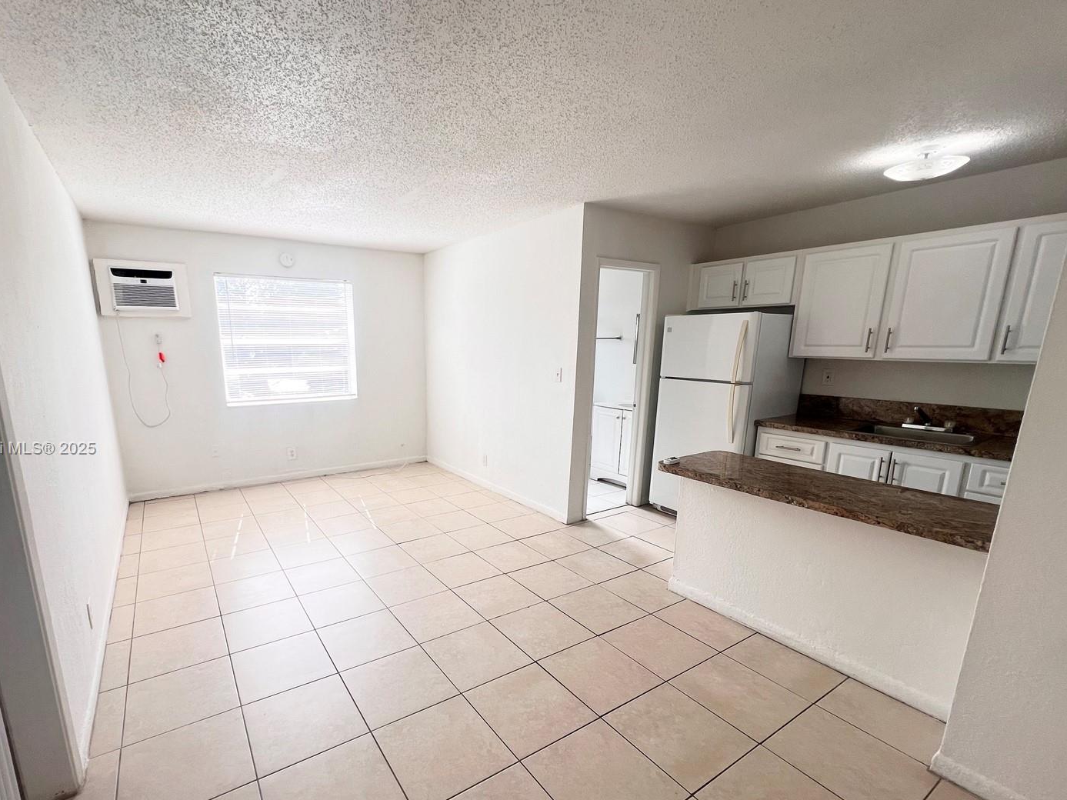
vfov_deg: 81.4
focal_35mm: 15
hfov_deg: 97.6
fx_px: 462
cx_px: 465
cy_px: 449
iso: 32
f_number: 1.8
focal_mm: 1.57
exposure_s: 1/103
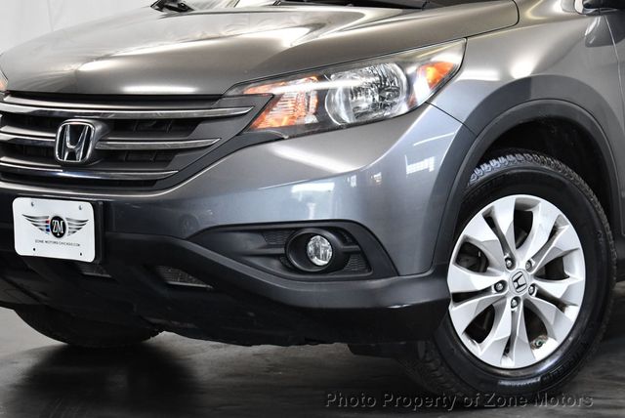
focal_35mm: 110
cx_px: 312
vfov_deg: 12.5
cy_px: 209
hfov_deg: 18.6
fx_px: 1911
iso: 1800
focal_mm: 55
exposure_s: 1/125
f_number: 5.6
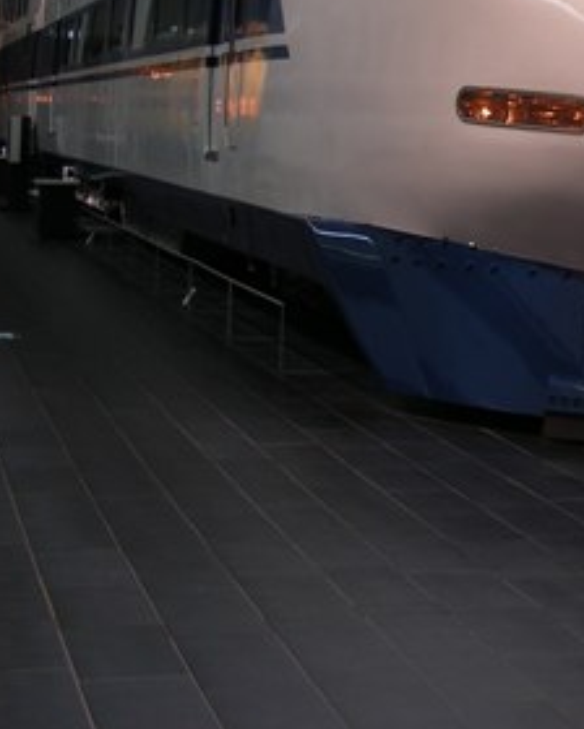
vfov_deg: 19.3
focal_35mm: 98
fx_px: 2117
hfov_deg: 15.1
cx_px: 720
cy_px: 125
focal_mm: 7.4
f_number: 3.5
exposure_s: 1/30.5
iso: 50
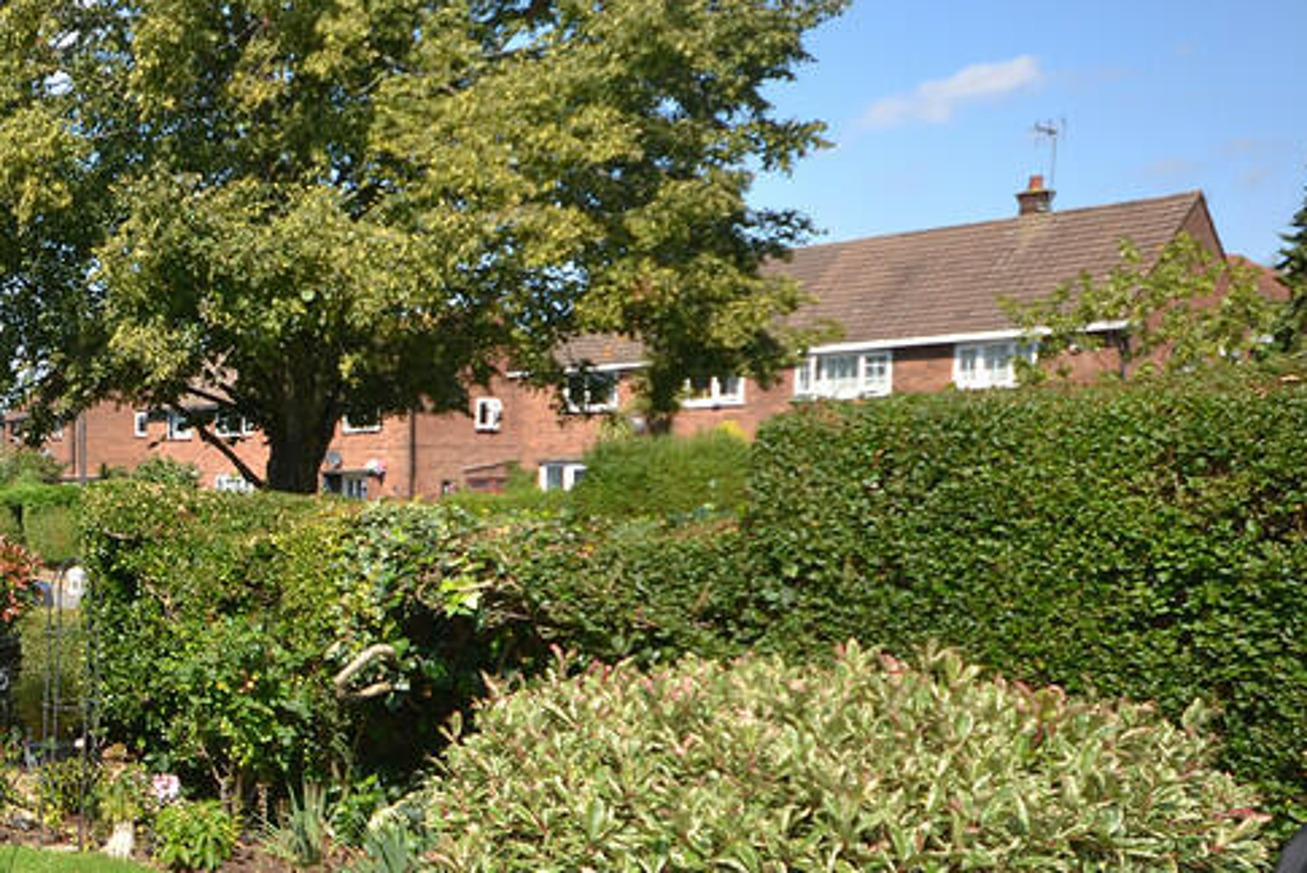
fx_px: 1380
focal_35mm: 38
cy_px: 586
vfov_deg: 34.8
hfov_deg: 42.1
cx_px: -65
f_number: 7.1
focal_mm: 12
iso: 100
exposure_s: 1/200
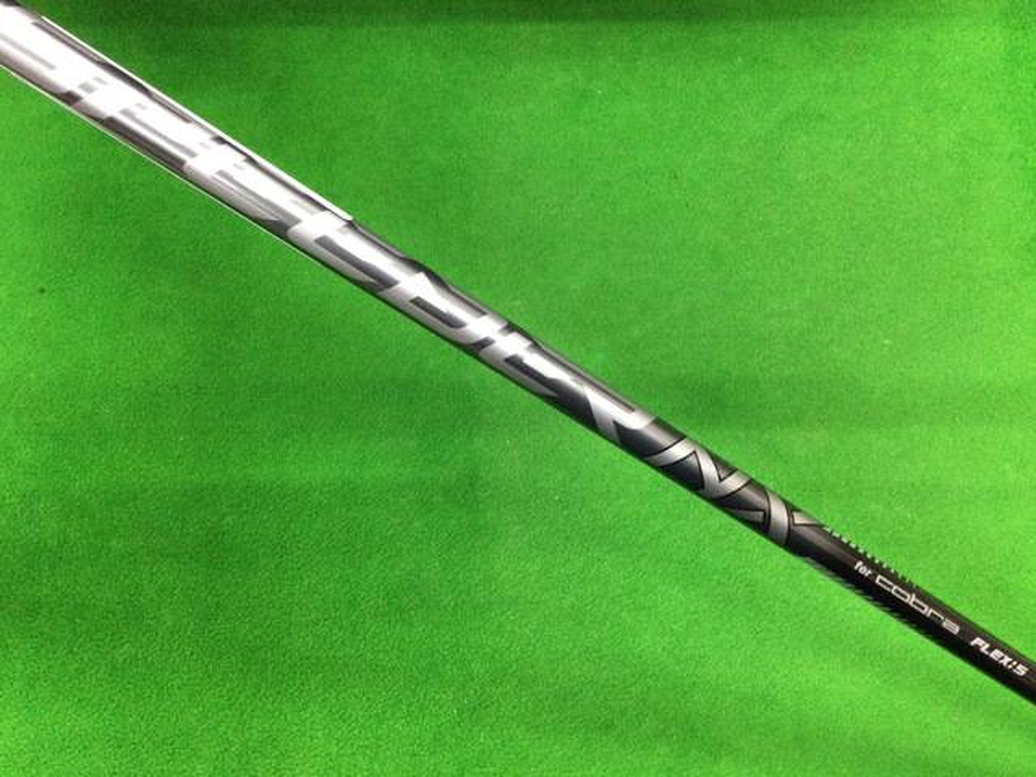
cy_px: 388
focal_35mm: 31
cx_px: 518
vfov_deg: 45.4
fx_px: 928
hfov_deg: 58.4
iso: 250
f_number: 2.4
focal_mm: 3.3
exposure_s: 1/30
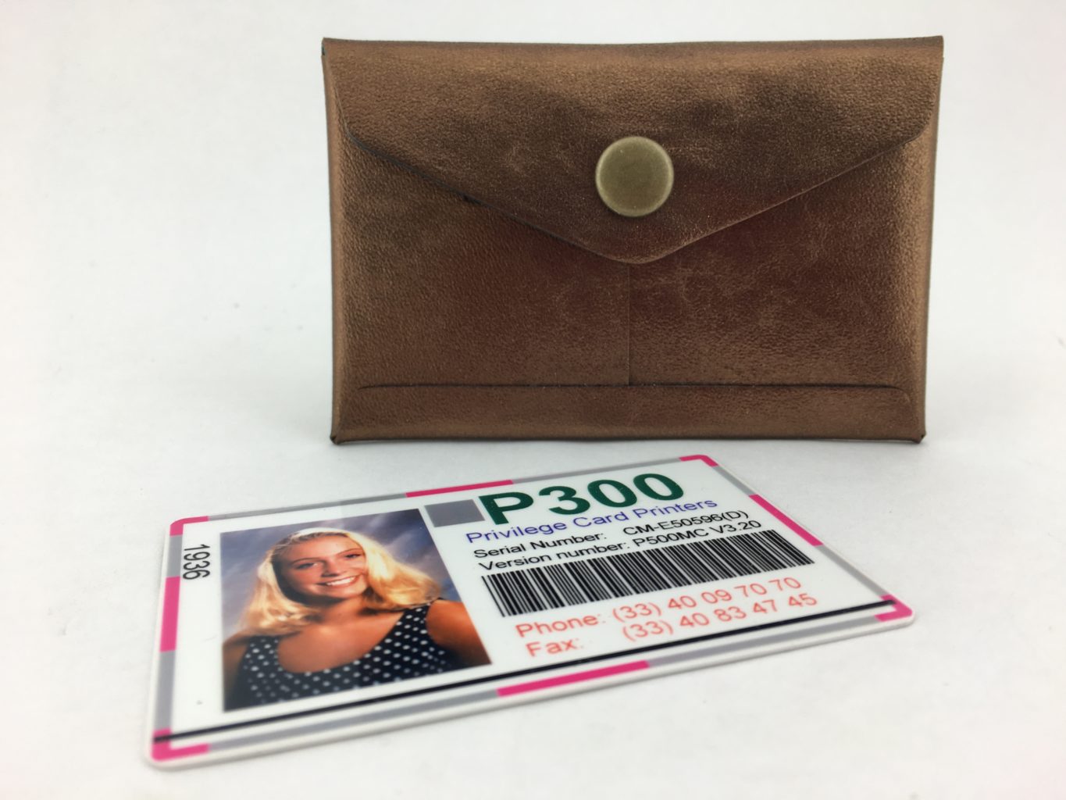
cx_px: 533
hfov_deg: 61.7
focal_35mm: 29
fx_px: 893
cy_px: 400
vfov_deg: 48.2
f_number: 2.2
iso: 25
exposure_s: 1/60
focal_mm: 4.15
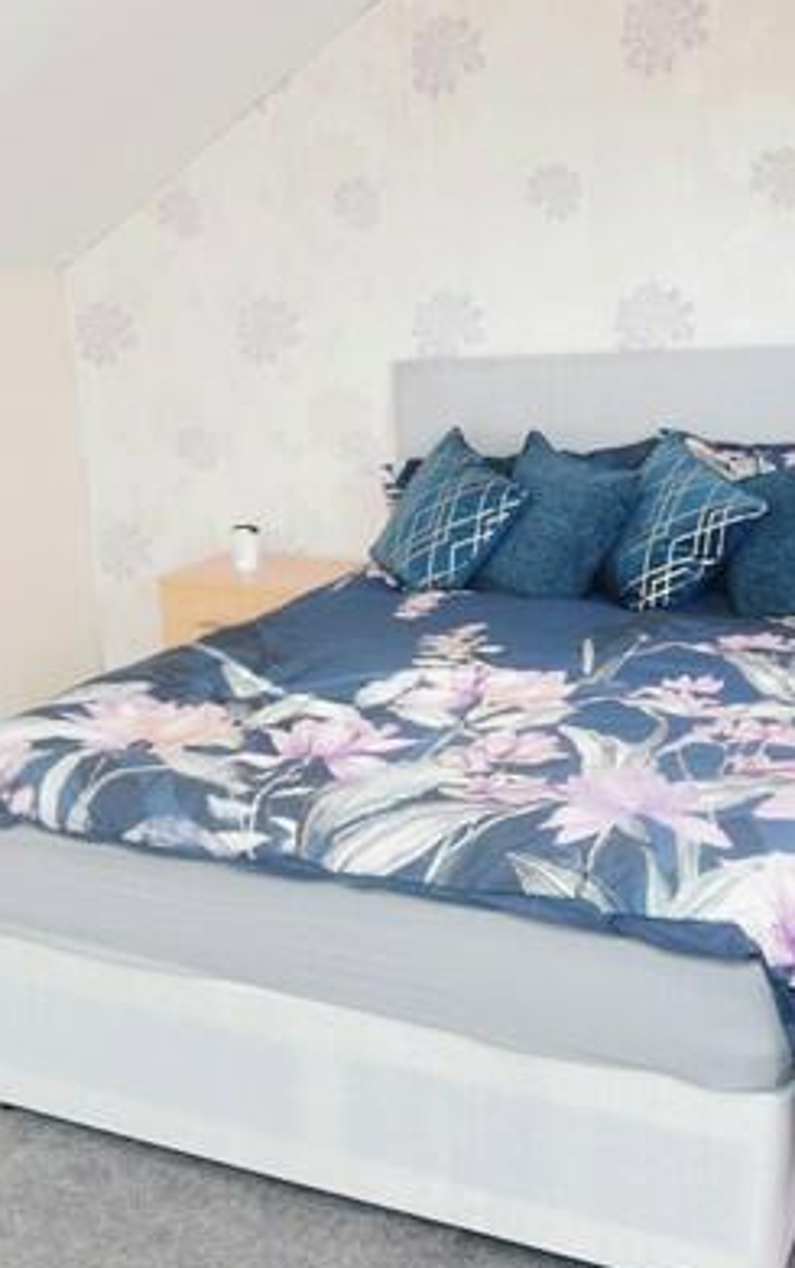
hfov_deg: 32.0
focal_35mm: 40
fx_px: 1384
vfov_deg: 49.1
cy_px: 735
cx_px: 334
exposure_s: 1/60
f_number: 4
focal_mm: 10
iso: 800
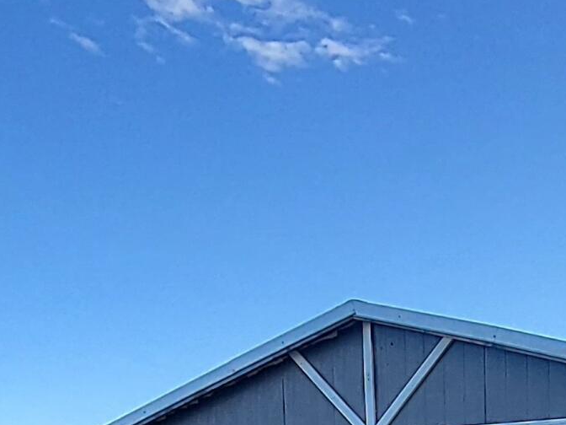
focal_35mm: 58
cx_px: 386
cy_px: 609
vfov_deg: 21.7
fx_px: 948
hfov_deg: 32.9
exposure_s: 1/496
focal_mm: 1.74
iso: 32
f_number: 2.2
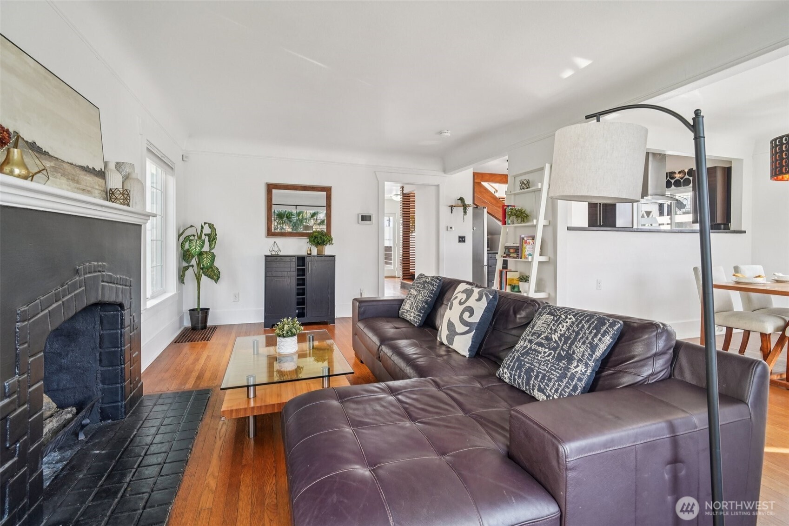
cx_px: 394
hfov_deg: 96.7
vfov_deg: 73.7
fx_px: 351
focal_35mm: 16
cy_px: 263
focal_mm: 16
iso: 1600
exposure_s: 1/40
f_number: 8
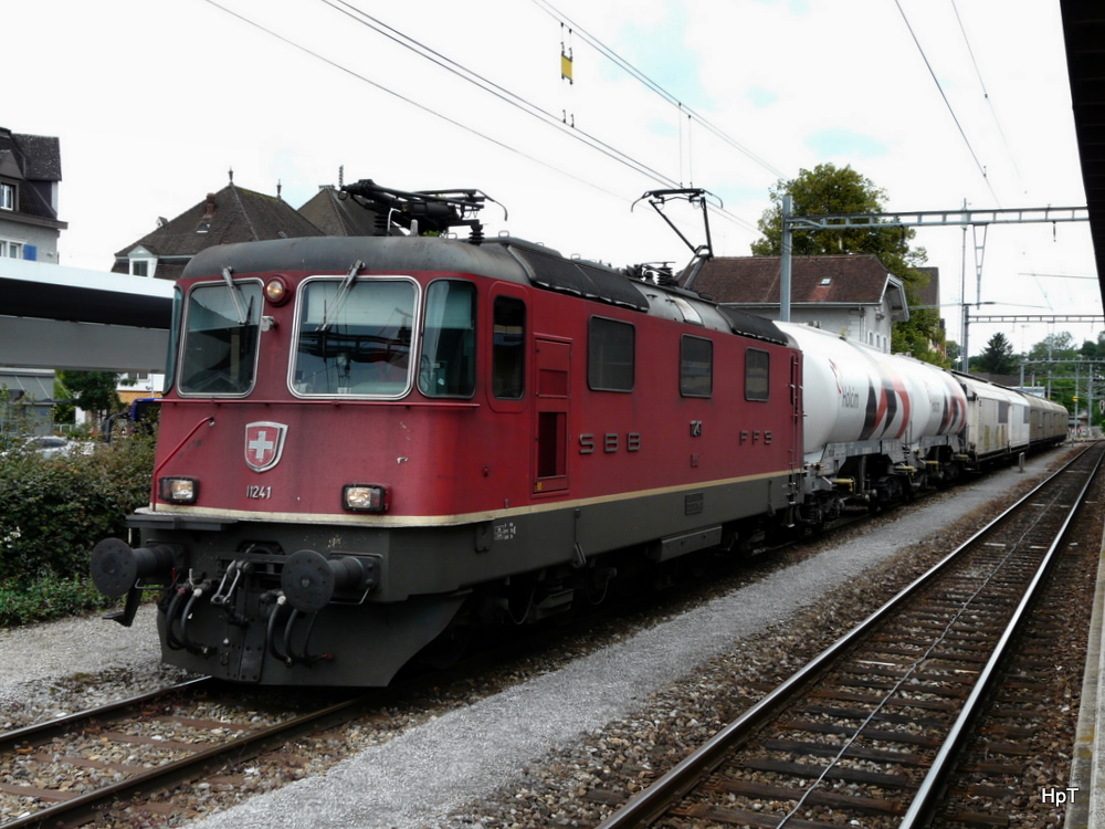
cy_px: 414
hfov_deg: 44.8
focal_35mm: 42
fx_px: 1341
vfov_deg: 34.3
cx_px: 552
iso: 100
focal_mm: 6.8
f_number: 4.5
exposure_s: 1/250
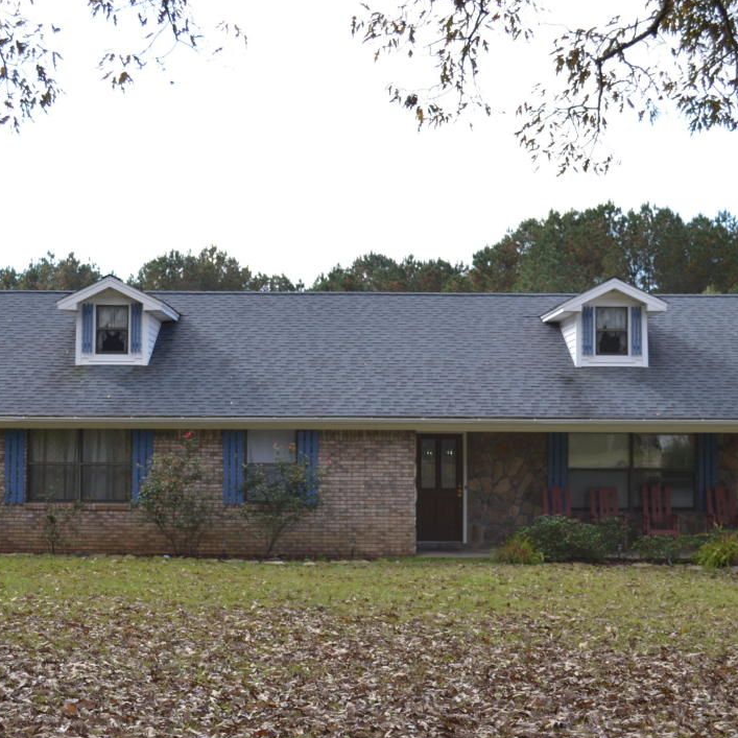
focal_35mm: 54
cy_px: 382
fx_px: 1303
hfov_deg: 31.6
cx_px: 339
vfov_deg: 31.6
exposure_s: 1/200
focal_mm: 26
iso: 100
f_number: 5
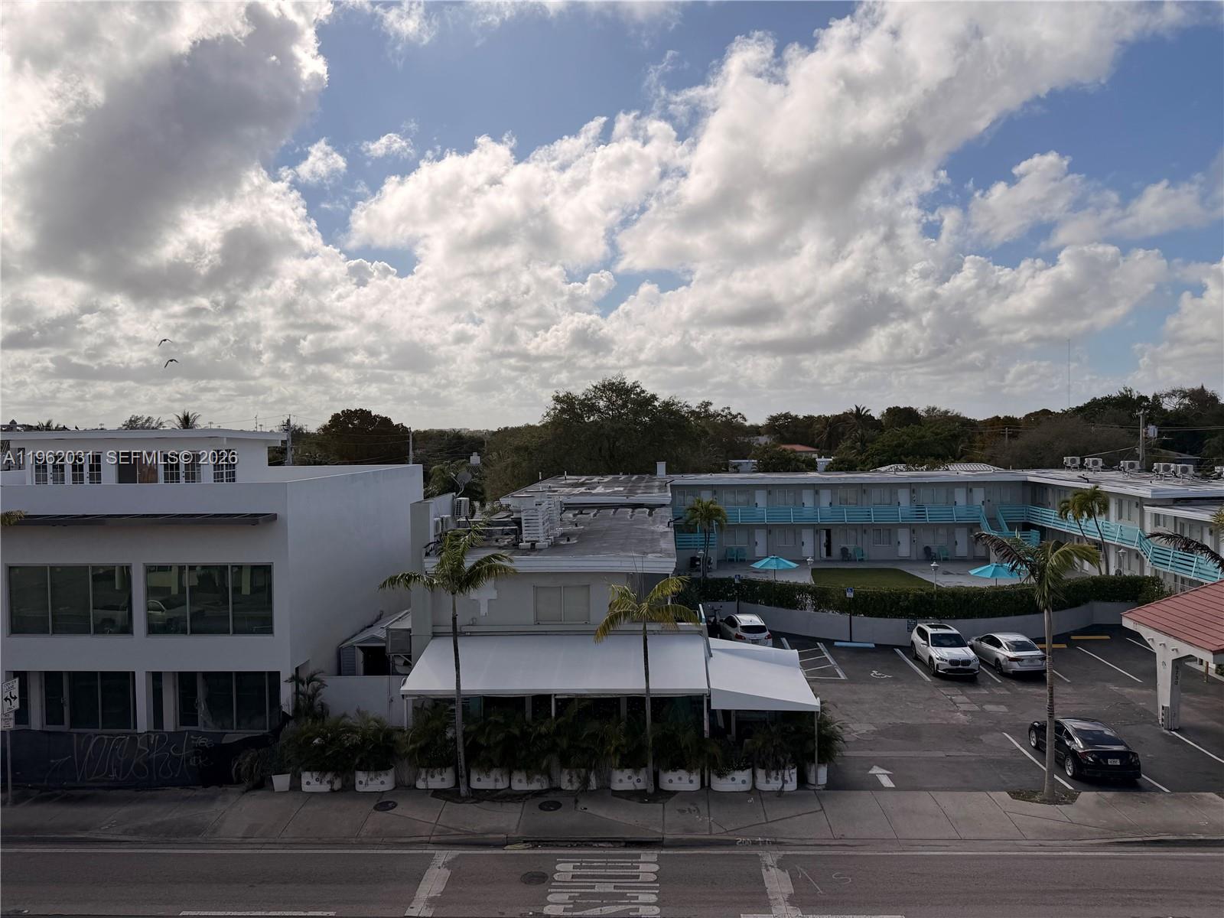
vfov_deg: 56.8
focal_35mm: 24
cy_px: 459
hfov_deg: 71.6
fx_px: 849
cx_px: 612
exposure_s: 1/17544
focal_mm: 6.76
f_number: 1.78
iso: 80
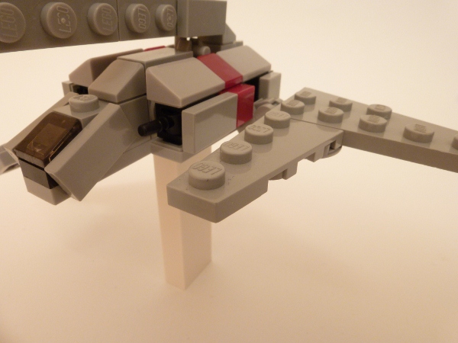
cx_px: 229
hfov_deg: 71.6
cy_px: 172
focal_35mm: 24
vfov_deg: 56.8
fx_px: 318
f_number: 6.3
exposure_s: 6
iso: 100
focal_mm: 4.3
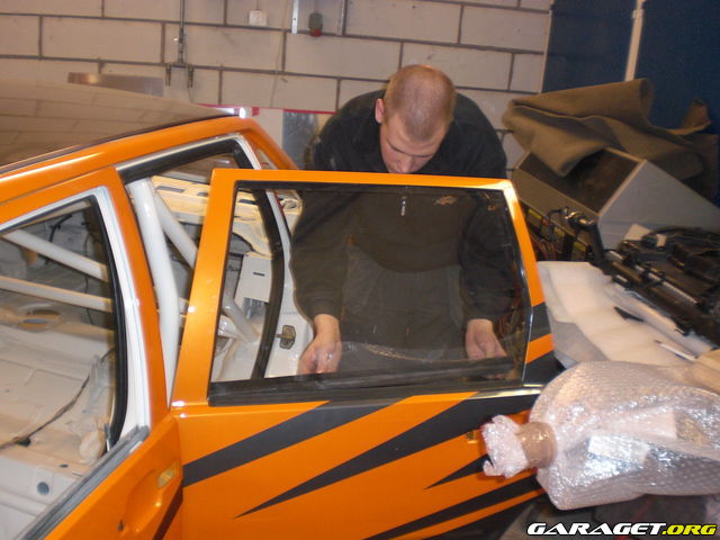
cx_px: 360
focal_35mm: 36
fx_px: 749
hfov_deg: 51.4
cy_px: 270
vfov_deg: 39.7
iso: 200
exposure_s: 1/60
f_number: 3.1
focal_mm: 6.3
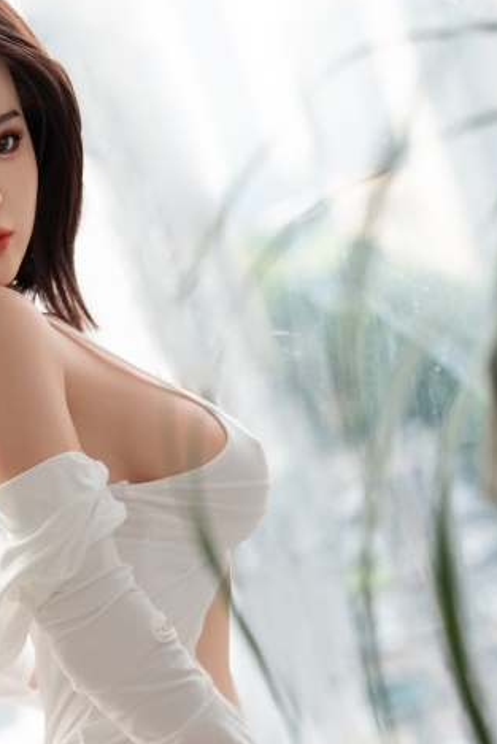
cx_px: 105
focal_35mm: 96
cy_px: 646
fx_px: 1986
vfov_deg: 20.9
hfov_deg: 14.2
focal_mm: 50
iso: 100
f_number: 2.5
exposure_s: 1/125
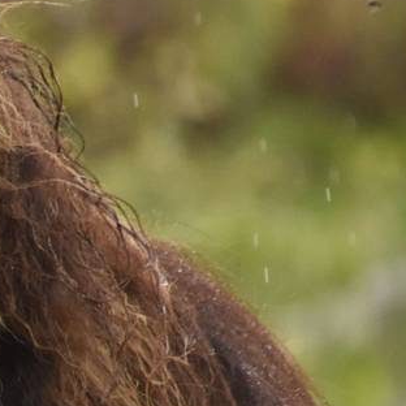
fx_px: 26021
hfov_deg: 0.9
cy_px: 529
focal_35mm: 1961
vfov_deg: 0.9
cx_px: -415
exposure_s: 1/800
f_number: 6.3
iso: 1250
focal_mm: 300
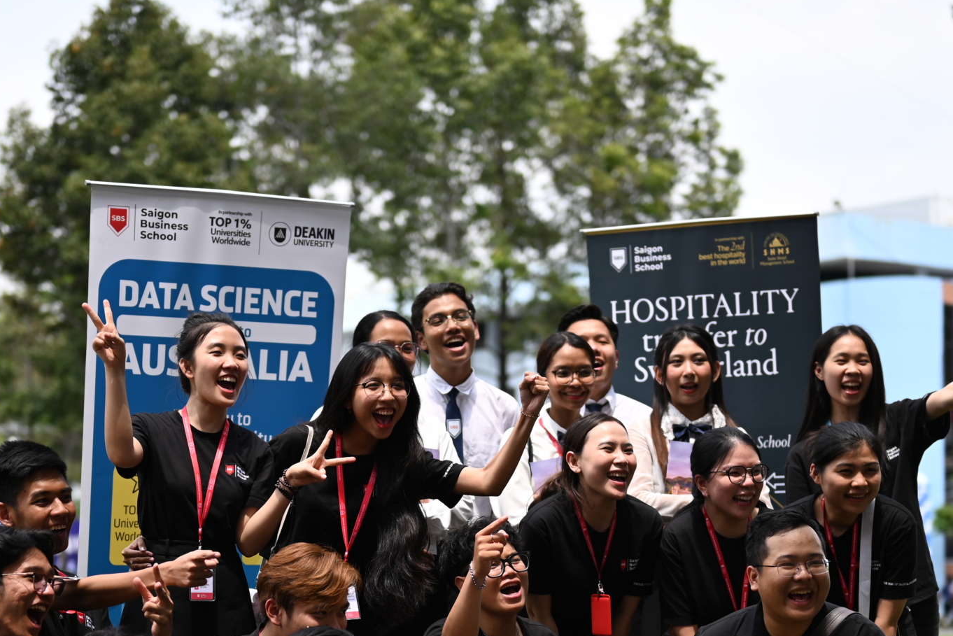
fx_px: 2489
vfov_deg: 14.4
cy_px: 545
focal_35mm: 94
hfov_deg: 21.7
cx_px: 416
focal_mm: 50
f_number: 1.8
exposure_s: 1/4000
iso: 180
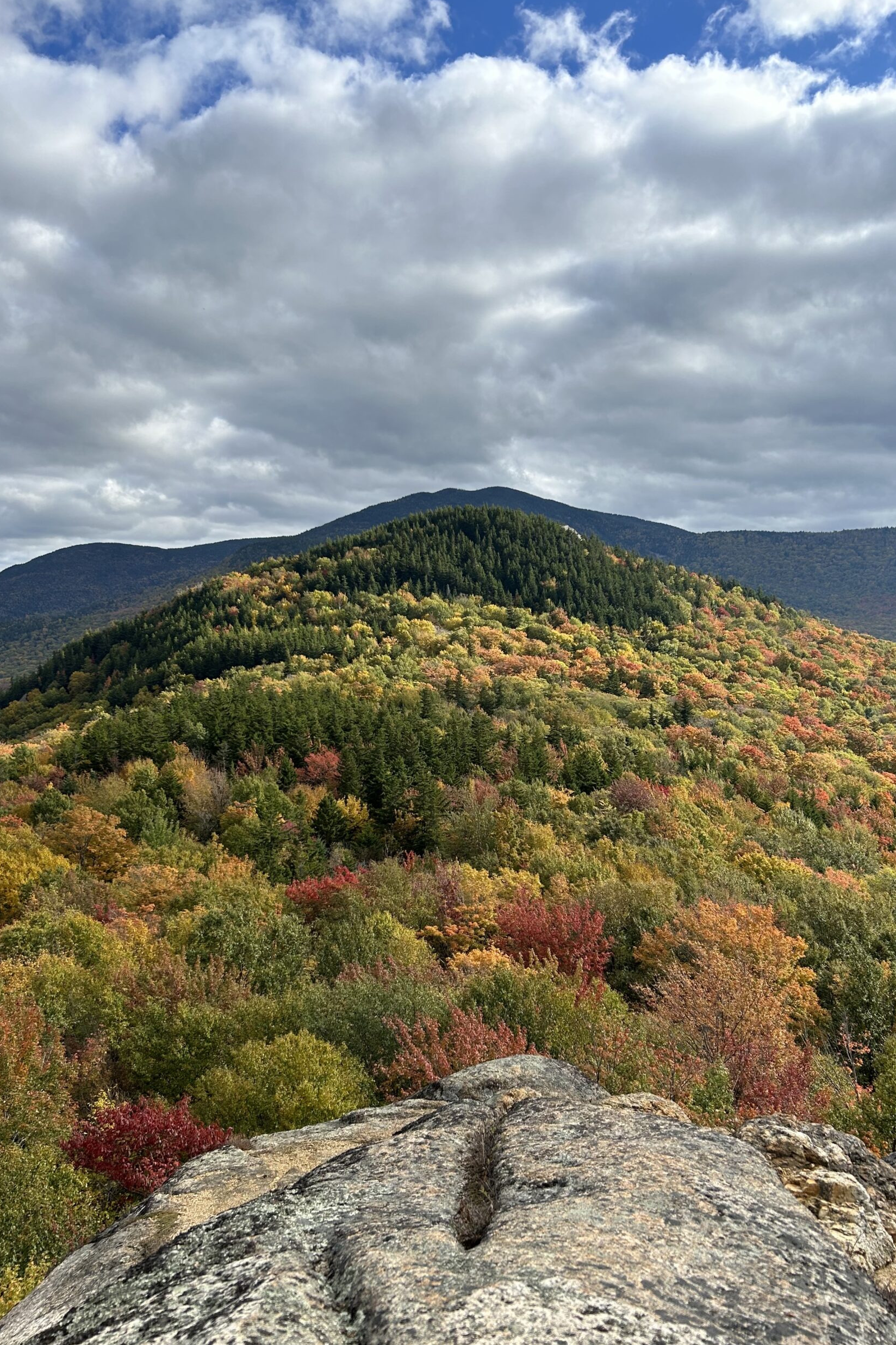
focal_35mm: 28
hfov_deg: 46.4
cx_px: 458
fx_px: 1045
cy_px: 677
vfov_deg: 65.5
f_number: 1.5
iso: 50
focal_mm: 5.7
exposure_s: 1/3460
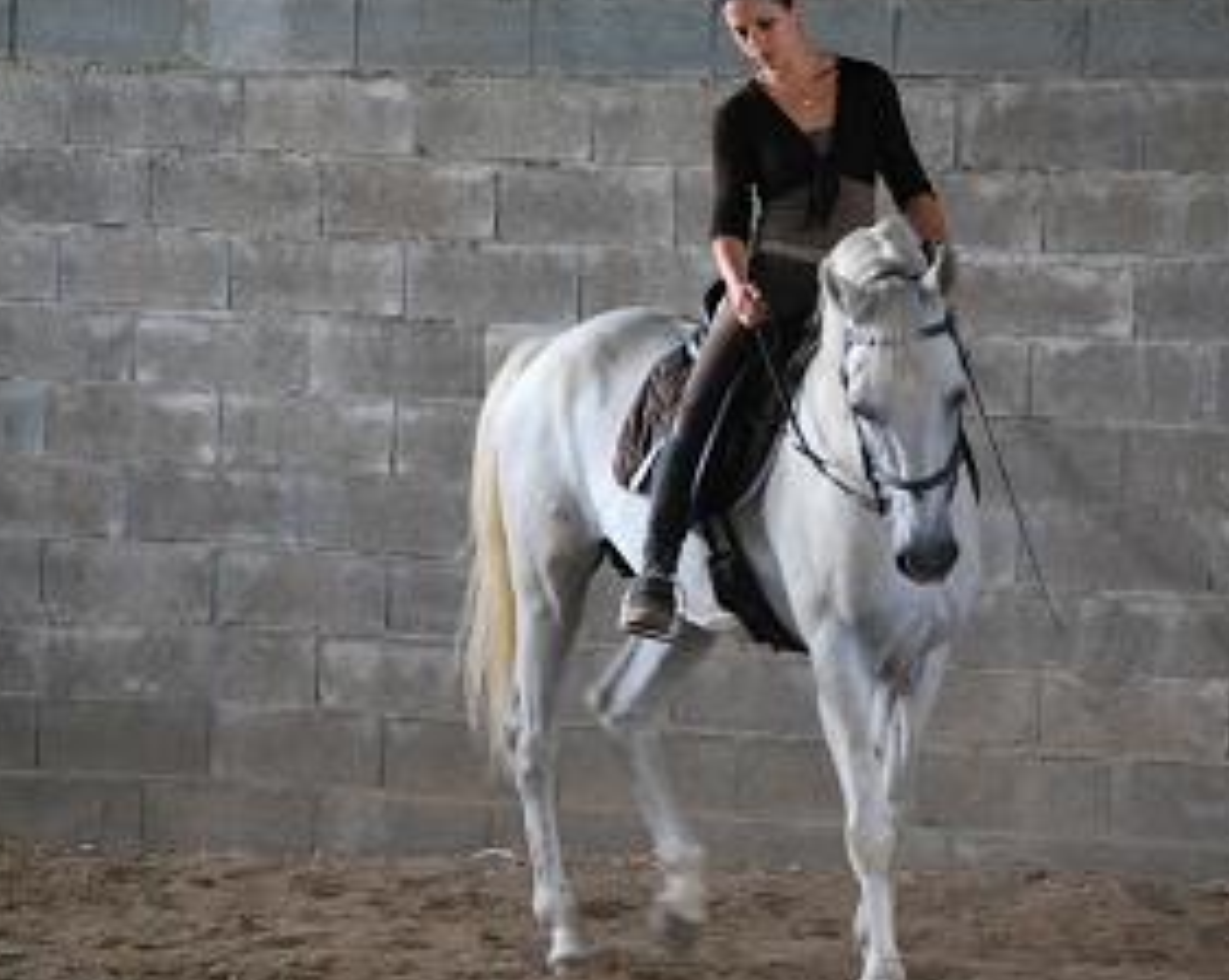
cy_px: 459
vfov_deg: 7.9
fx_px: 7083
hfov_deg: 9.9
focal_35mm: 195
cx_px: 779
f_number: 4.5
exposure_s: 1/80
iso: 1600
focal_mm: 100
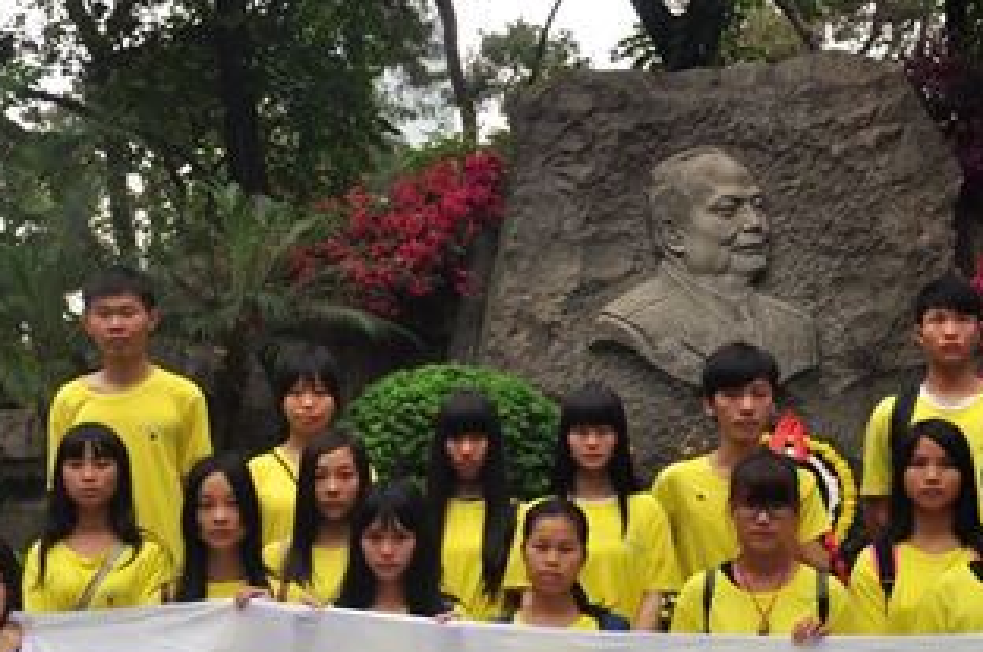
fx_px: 2045
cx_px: 454
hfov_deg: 27.0
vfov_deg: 17.8
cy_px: 622
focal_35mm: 75
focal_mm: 26
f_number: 5
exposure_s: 1/100
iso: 200
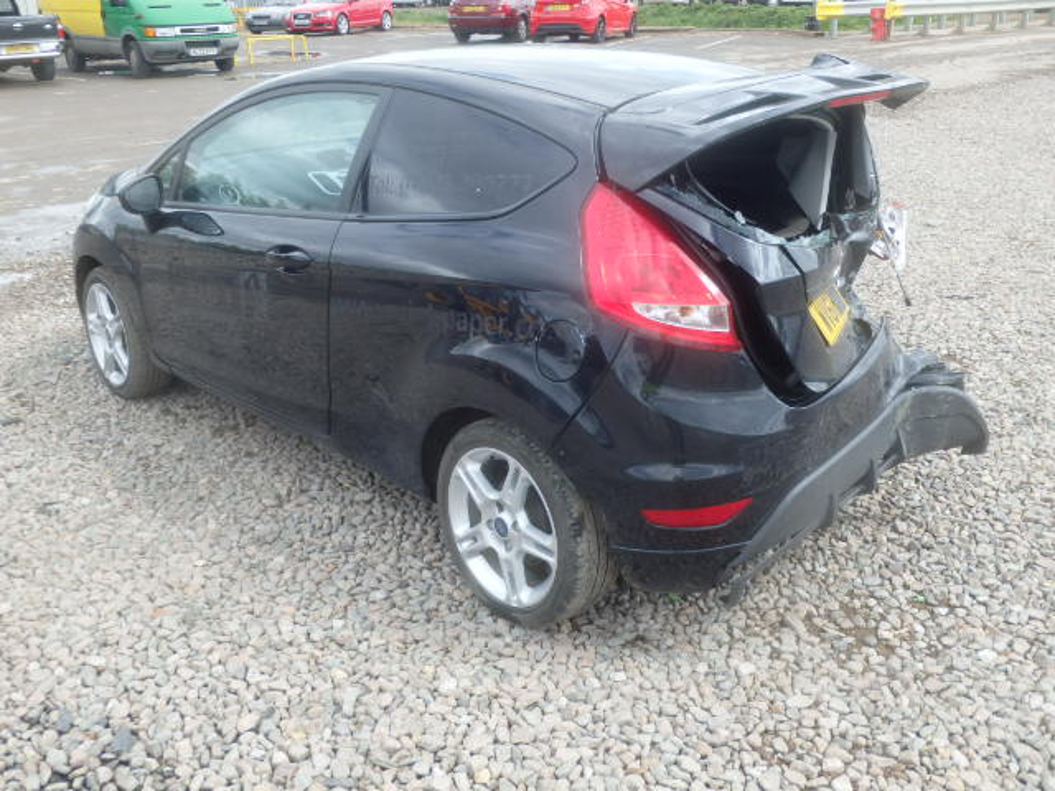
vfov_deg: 39.7
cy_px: 396
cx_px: 528
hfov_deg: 51.4
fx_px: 1097
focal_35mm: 36
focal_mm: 6.4
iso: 125
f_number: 4.5
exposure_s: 1/200
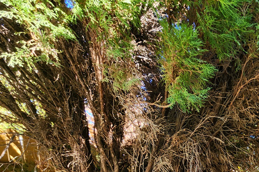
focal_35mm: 36
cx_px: 300
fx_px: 259
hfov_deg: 40.2
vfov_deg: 26.9
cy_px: 254
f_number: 2.2
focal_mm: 2.2
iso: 50
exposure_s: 1/124
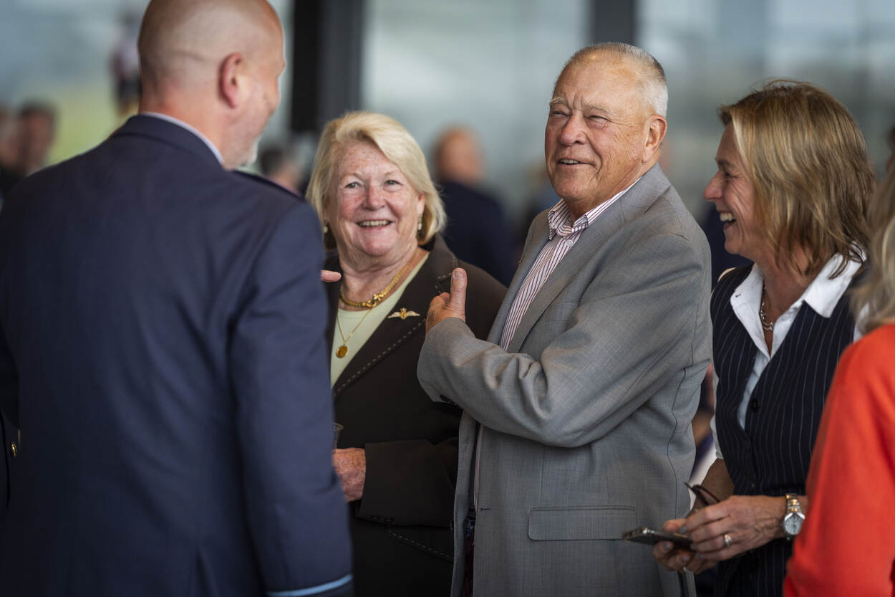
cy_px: 298
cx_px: 448
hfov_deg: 11.5
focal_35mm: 179
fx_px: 4449
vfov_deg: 7.7
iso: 1250
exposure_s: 1/200
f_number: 2.8
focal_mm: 179
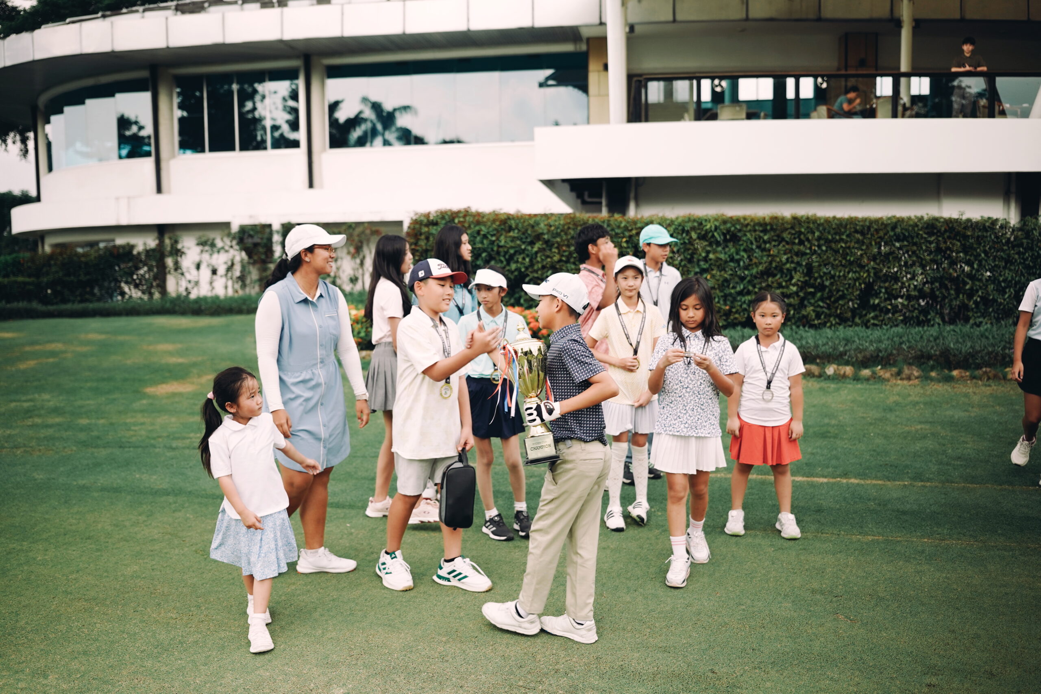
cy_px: 347
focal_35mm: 28
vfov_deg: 46.4
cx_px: 520
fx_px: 810
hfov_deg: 65.5
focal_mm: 28
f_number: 1.8
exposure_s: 1/125
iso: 400
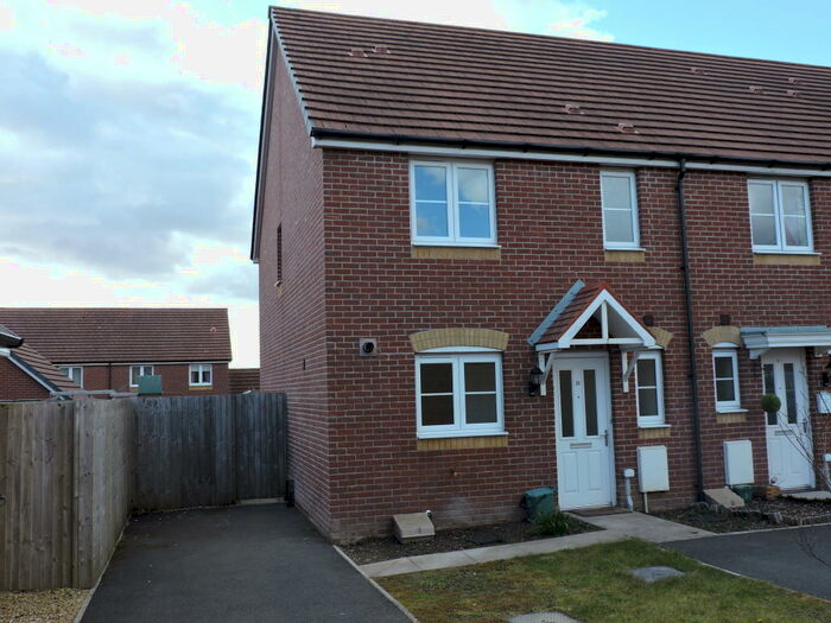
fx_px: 792
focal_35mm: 33
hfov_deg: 55.4
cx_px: 416
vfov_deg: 42.9
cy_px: 312
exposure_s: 1/320
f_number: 3.2
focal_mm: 5.9
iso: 100
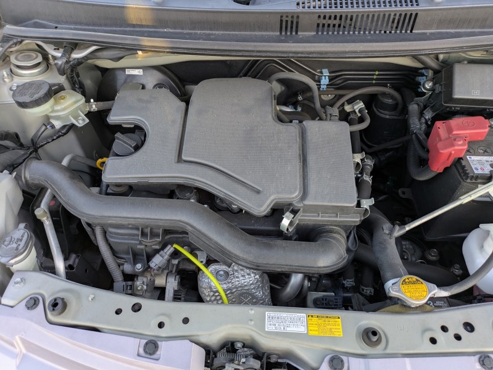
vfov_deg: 54.9
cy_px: 185
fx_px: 356
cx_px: 246
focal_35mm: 25
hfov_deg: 69.4
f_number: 1.89
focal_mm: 5.43
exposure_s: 1/100
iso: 130
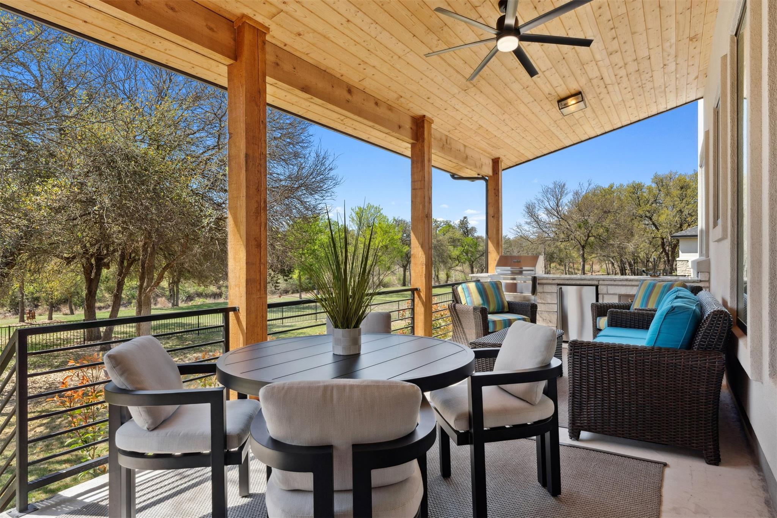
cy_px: 259
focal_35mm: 20
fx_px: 432
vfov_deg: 61.9
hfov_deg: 84.0
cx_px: 388
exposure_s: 1/50
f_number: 8
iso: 100
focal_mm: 20
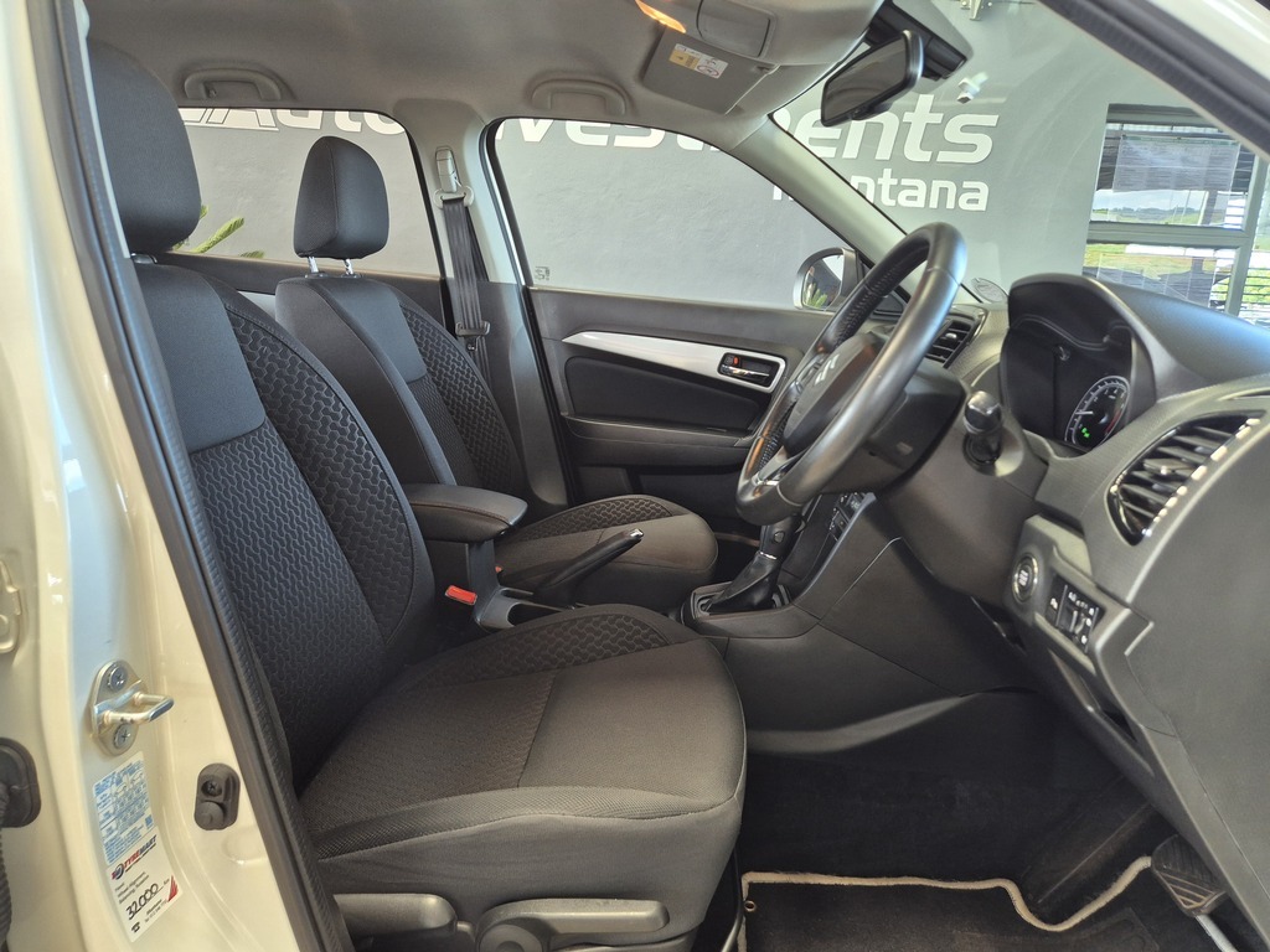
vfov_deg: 58.9
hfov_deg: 73.9
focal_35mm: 23
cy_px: 476
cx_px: 635
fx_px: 844
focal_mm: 5.4
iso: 320
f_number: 1.8
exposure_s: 1/100
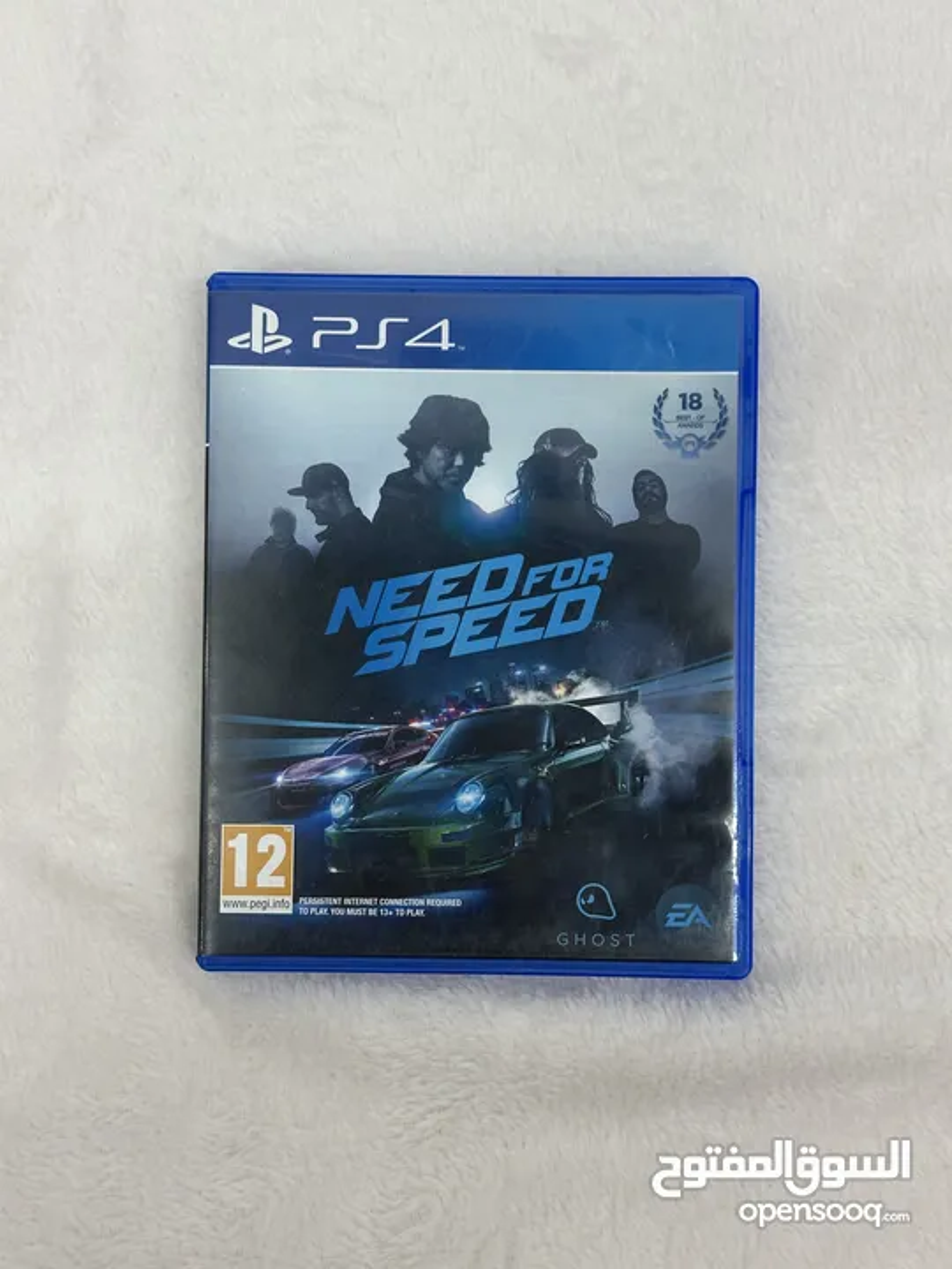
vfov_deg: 39.7
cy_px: 634
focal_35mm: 48
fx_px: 1760
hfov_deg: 30.3
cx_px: 476
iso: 100
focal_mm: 6.86
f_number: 1.78
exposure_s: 1/50
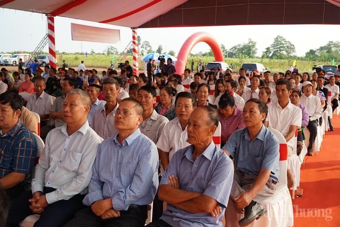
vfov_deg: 36.9
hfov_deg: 53.1
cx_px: 170
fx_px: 340
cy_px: 114
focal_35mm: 36
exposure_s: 1/2000
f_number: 4
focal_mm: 24
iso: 1000
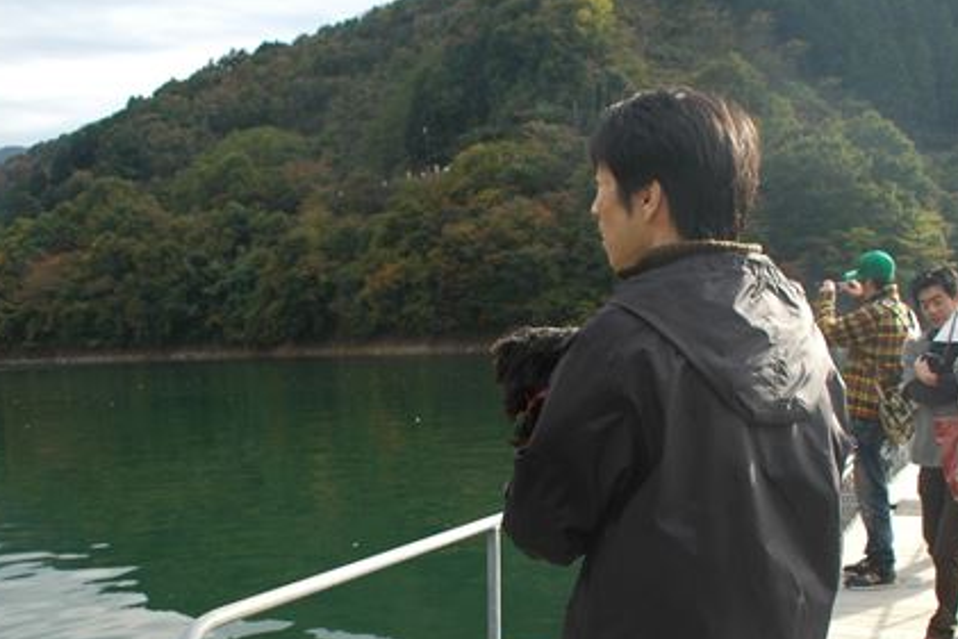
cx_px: 441
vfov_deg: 32.2
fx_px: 1091
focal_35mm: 41
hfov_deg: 47.4
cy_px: 457
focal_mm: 18
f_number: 9
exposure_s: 1/100
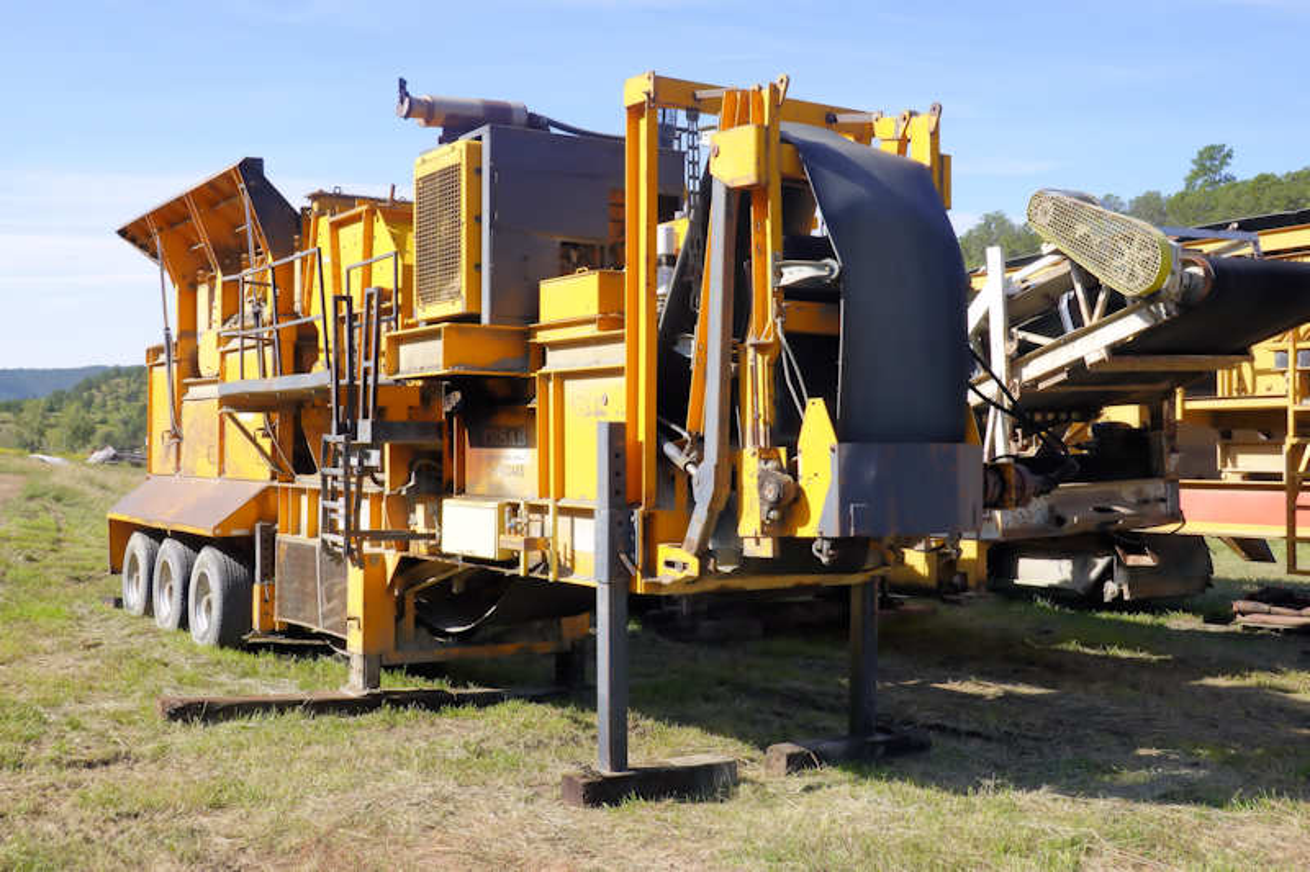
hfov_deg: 47.4
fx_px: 1492
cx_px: 655
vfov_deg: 32.6
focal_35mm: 41
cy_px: 436
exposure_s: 1/200
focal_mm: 15.28
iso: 100
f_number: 5.6
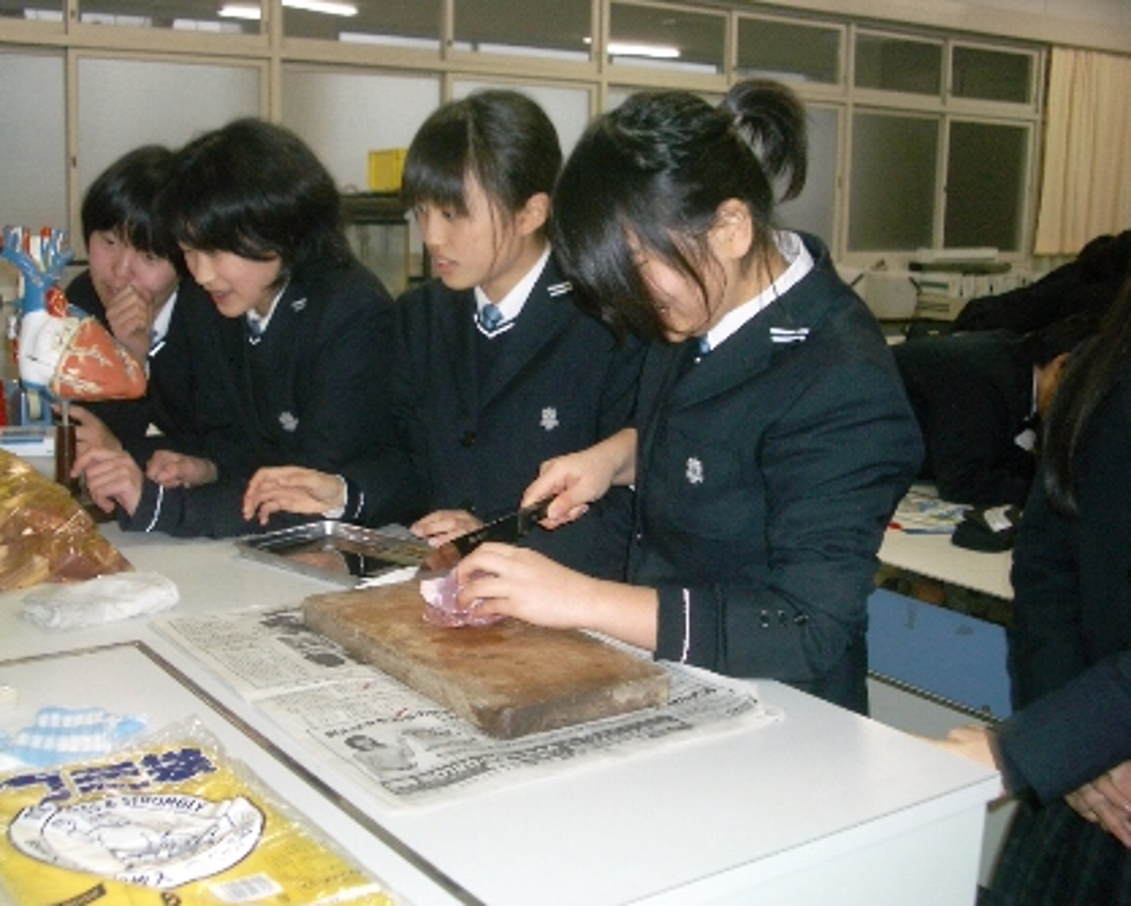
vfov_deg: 34.9
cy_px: 453
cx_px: 534
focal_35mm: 43
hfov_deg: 42.9
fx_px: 1440
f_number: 2.8
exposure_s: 1/60
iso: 100
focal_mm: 6.8
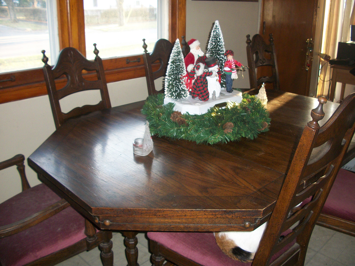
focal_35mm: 35
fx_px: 359
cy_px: 133
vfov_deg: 40.7
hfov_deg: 52.6
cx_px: 178
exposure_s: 1/30
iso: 160
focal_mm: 6.3
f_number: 3.1
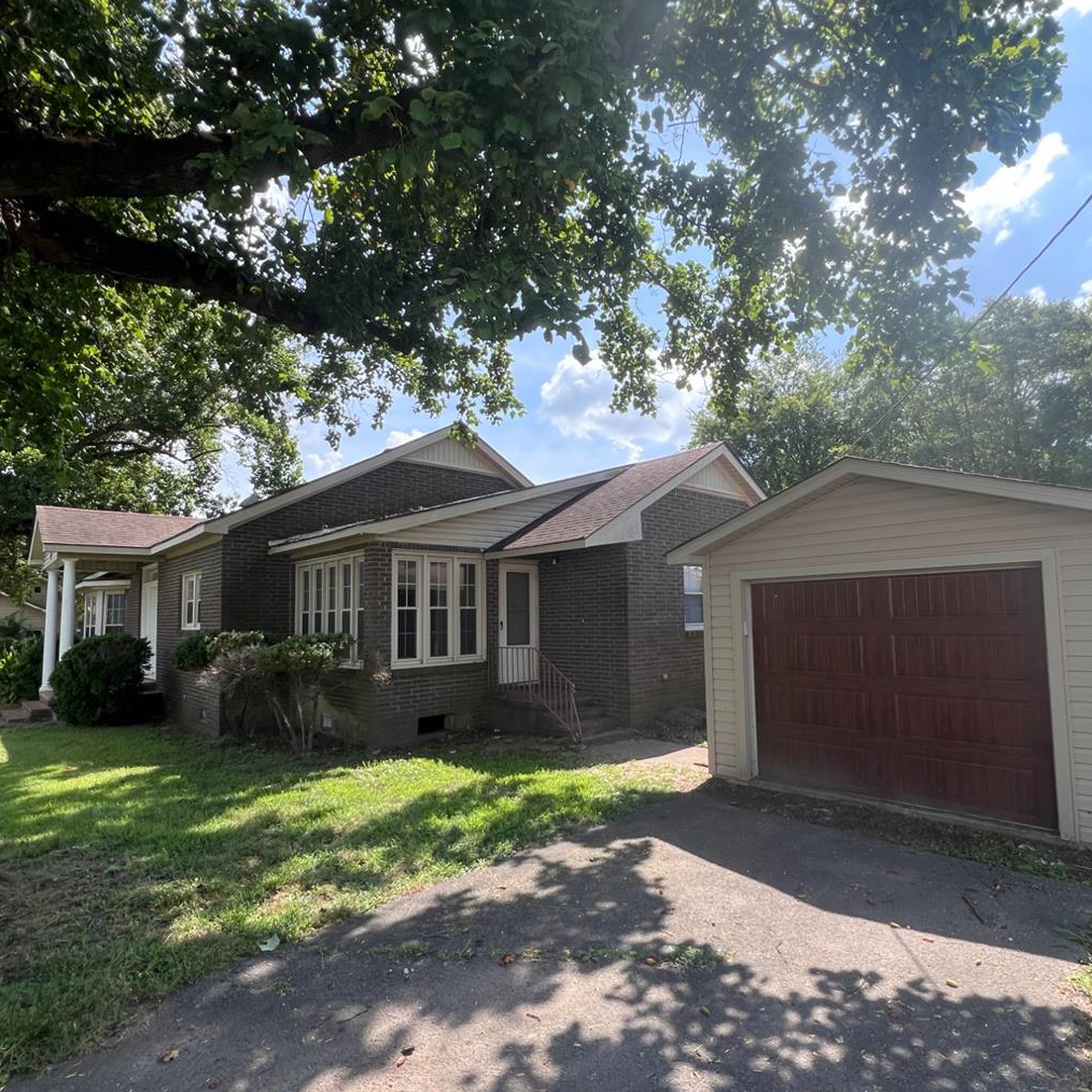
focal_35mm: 17
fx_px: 607
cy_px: 562
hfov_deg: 83.8
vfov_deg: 83.9
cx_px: 595
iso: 32
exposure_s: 1/499
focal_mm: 1.57
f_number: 1.8
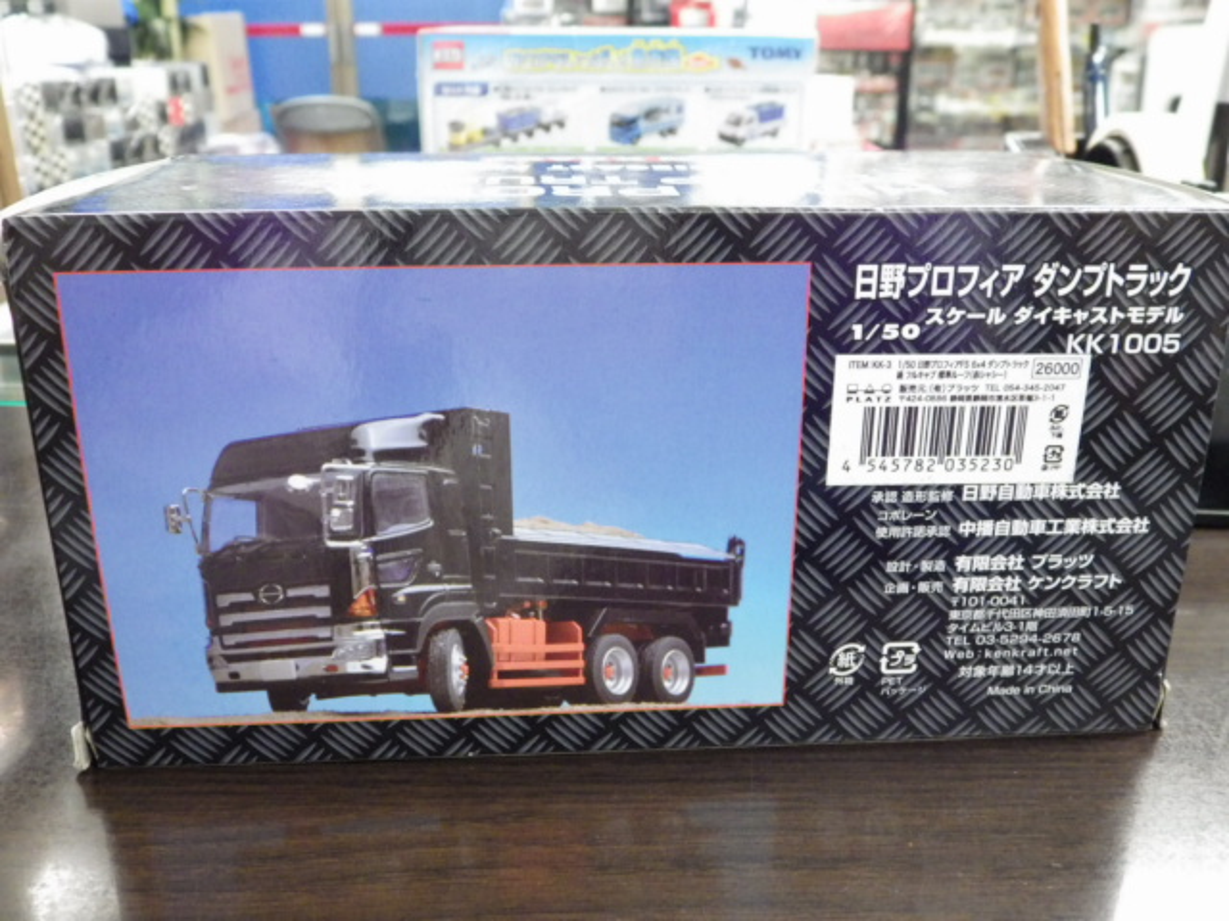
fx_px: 1207
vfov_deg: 41.8
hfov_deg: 54.0
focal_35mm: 34
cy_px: 460
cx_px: 614
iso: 800
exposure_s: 1/25
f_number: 3.4
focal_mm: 6.2
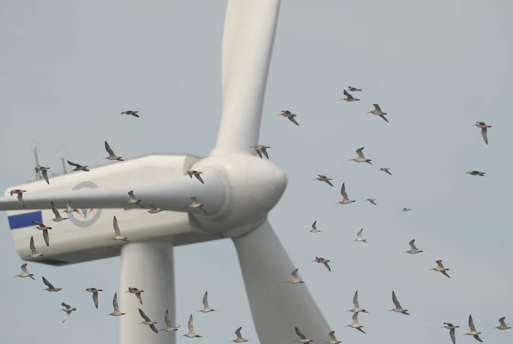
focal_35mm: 750
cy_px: 172
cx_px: 256
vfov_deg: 1.8
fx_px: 10699
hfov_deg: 2.7
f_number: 6.3
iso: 320
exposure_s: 1/1600
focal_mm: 500
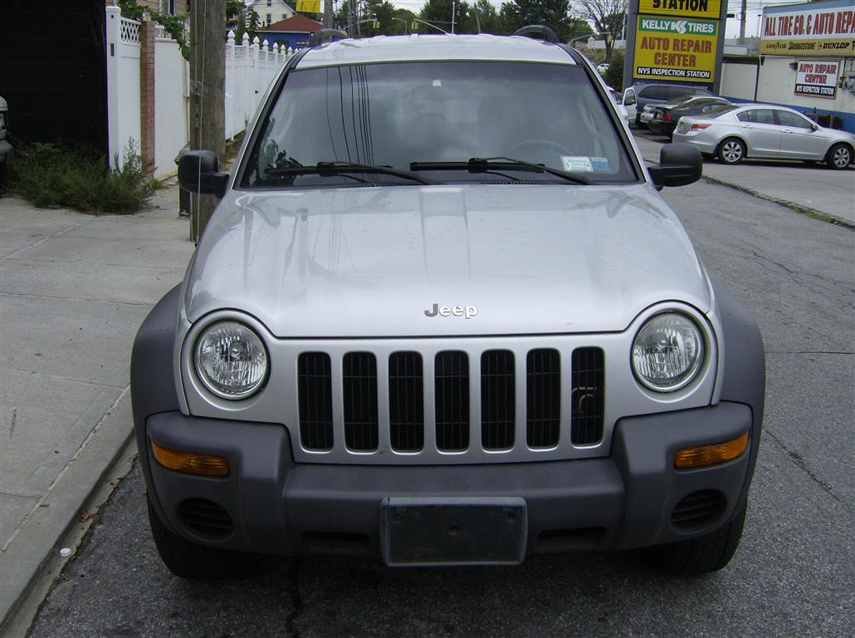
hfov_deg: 51.4
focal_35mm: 36
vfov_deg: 39.5
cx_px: 428
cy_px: 319
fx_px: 887
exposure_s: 1/291
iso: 100
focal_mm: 6
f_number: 4.7
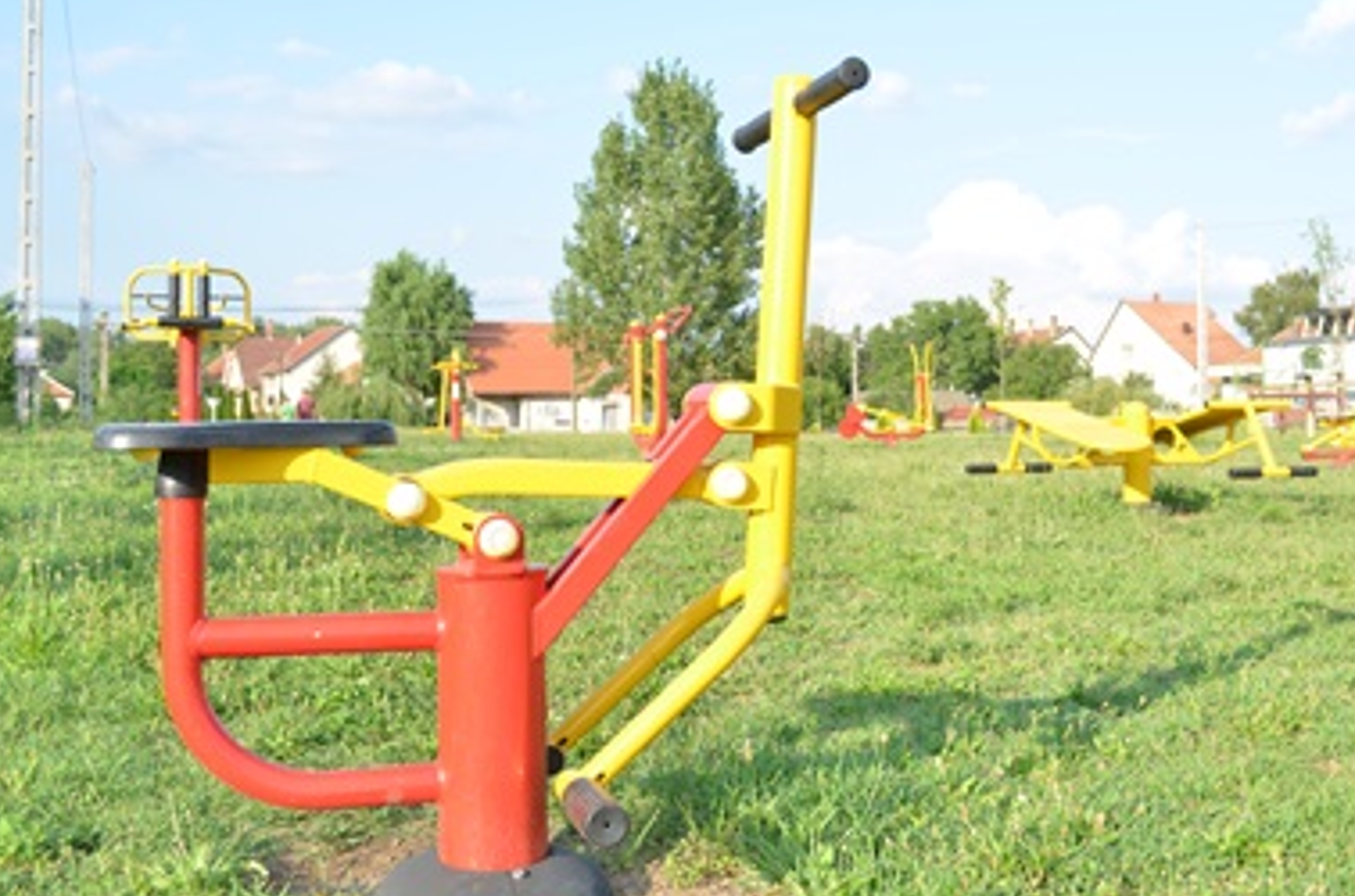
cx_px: 885
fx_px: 1802
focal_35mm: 48
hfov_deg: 40.8
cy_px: 412
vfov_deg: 27.9
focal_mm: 22
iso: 100
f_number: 5.6
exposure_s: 1/200
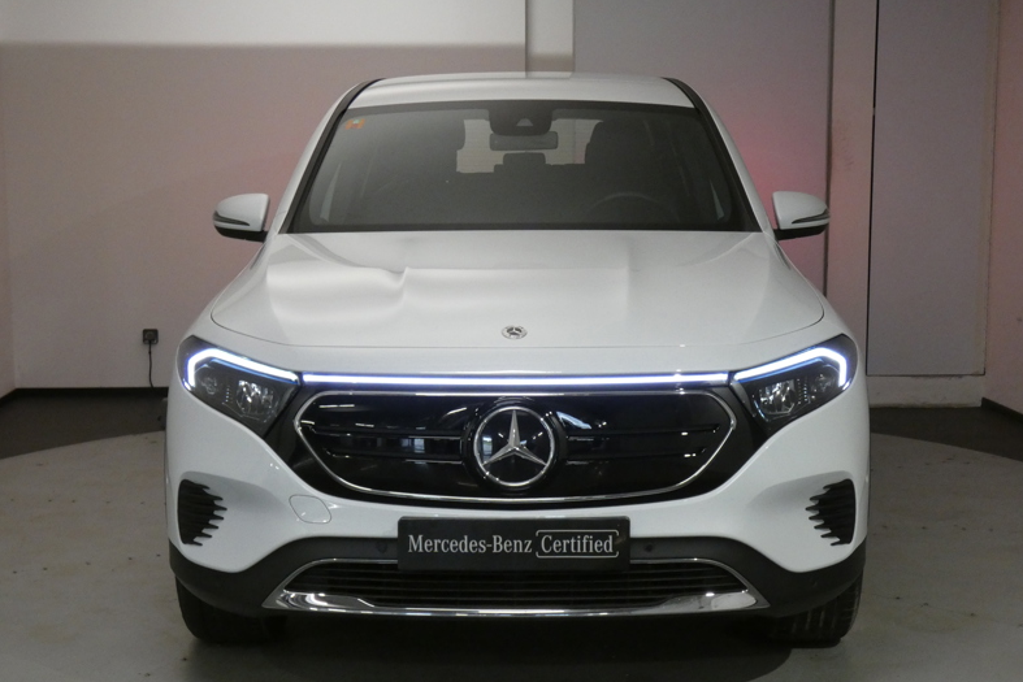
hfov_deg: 35.6
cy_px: 386
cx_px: 512
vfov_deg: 24.2
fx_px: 1592
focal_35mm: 56
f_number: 3.9
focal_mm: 9.5
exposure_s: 1/80
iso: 500
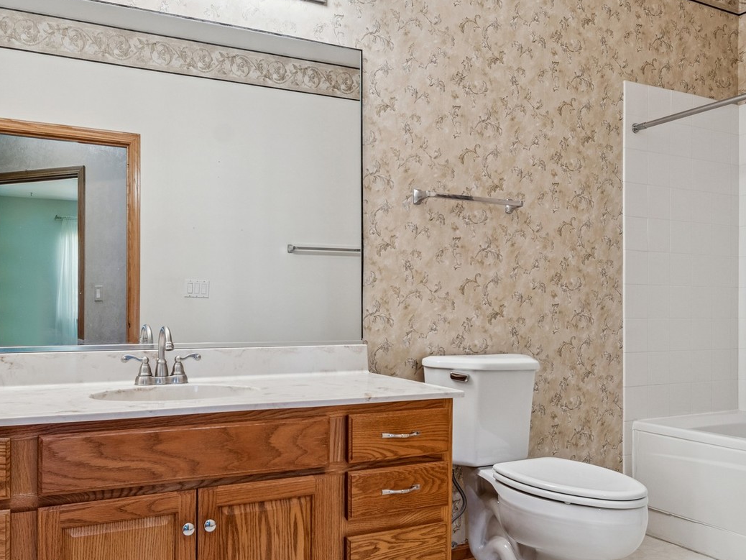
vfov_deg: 51.3
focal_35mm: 27
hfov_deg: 64.5
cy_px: 303
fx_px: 582
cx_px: 286
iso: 250
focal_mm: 12
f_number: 8
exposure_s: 1/5
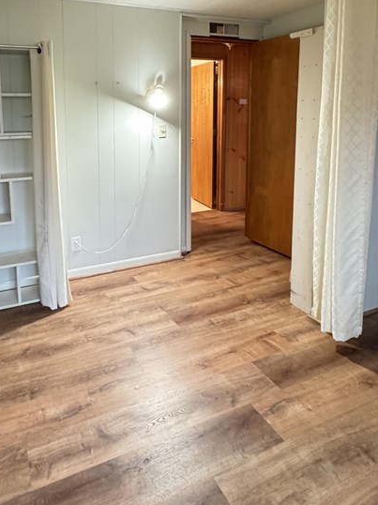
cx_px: 131
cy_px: 148
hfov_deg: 53.9
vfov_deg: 66.5
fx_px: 364
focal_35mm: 25
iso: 1250
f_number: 2.2
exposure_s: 1/40
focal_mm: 2.22
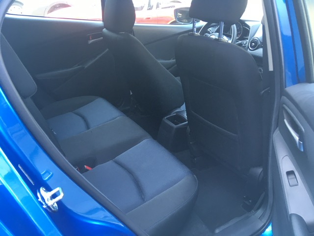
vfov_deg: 48.2
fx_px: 263
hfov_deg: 61.7
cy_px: 118
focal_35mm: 29
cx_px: 157
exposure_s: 1/30
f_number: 2.2
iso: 40
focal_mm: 4.15
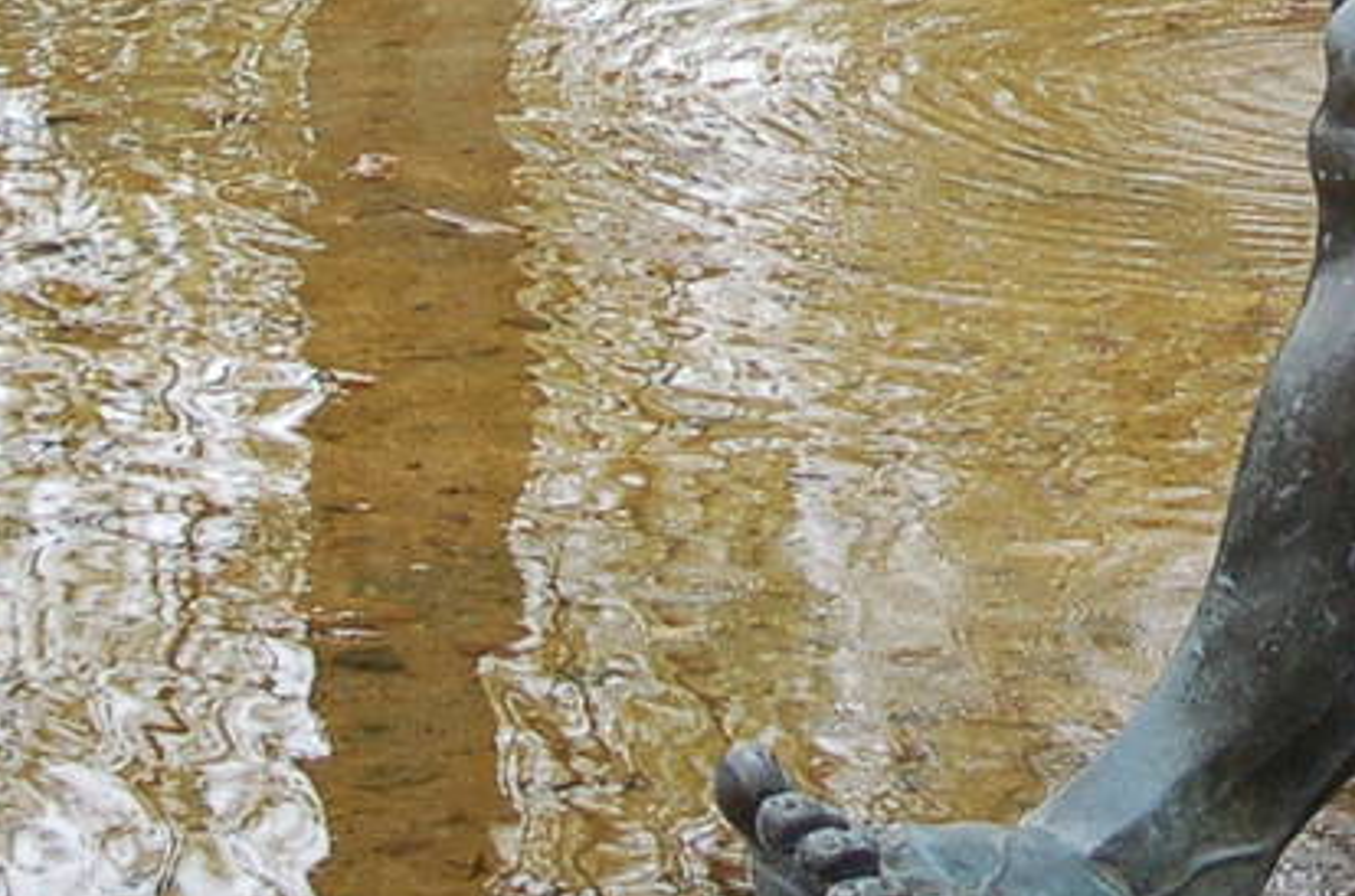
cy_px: -571
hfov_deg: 10.0
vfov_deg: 6.6
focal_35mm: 203
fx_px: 7621
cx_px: 1620
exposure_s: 1/500
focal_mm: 35
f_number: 4
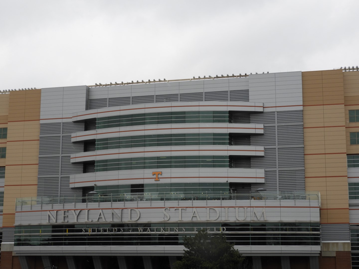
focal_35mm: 65
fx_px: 674
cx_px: 180
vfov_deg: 22.6
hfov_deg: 29.8
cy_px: 134
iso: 100
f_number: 4.2
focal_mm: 11.6
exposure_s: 1/250
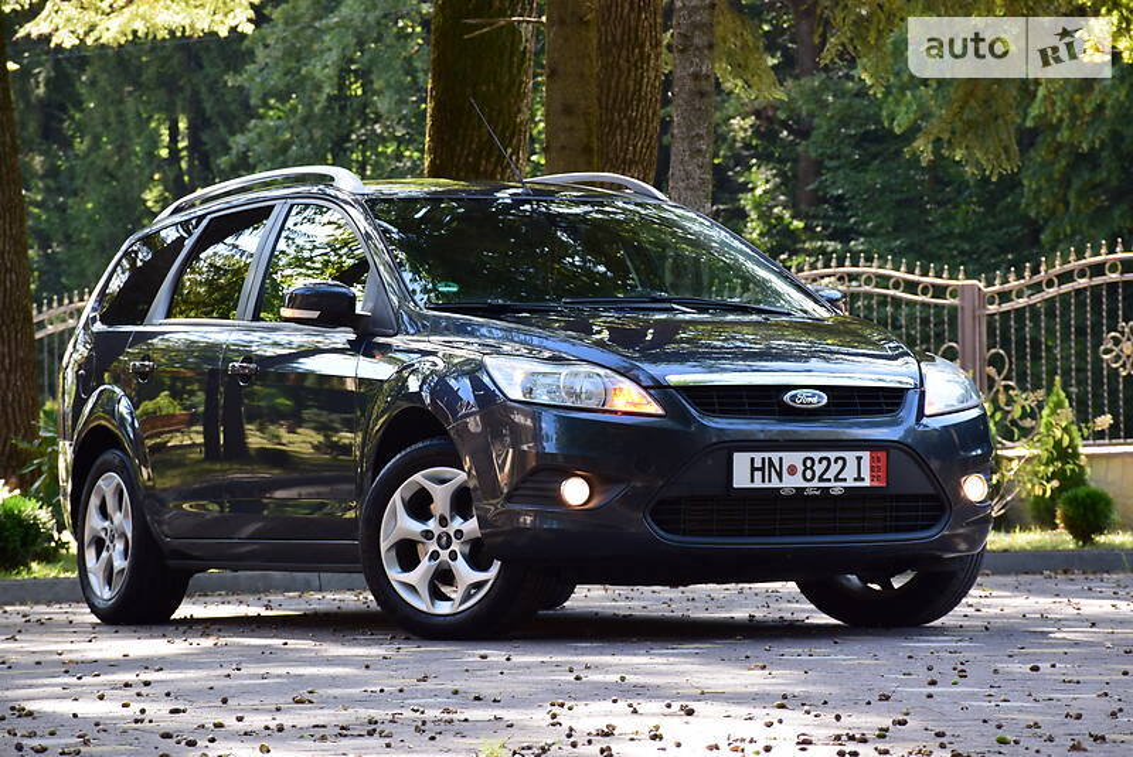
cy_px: 378
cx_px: 566
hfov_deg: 13.7
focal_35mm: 150
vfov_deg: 9.2
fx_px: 4725
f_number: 9
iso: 400
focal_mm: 100
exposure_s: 1/100
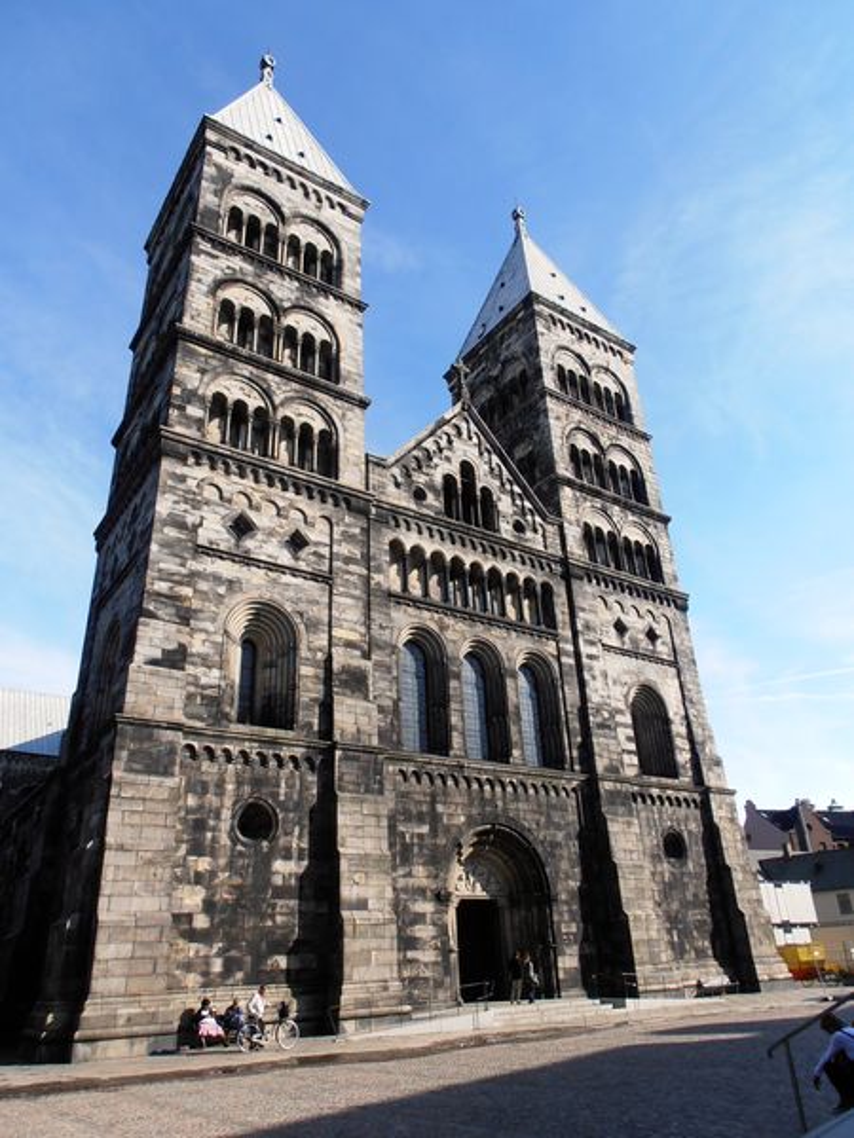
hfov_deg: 56.8
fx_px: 789
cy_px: 569
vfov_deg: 71.6
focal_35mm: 24
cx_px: 427
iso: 80
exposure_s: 1/160
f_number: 7.9
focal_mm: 4.2
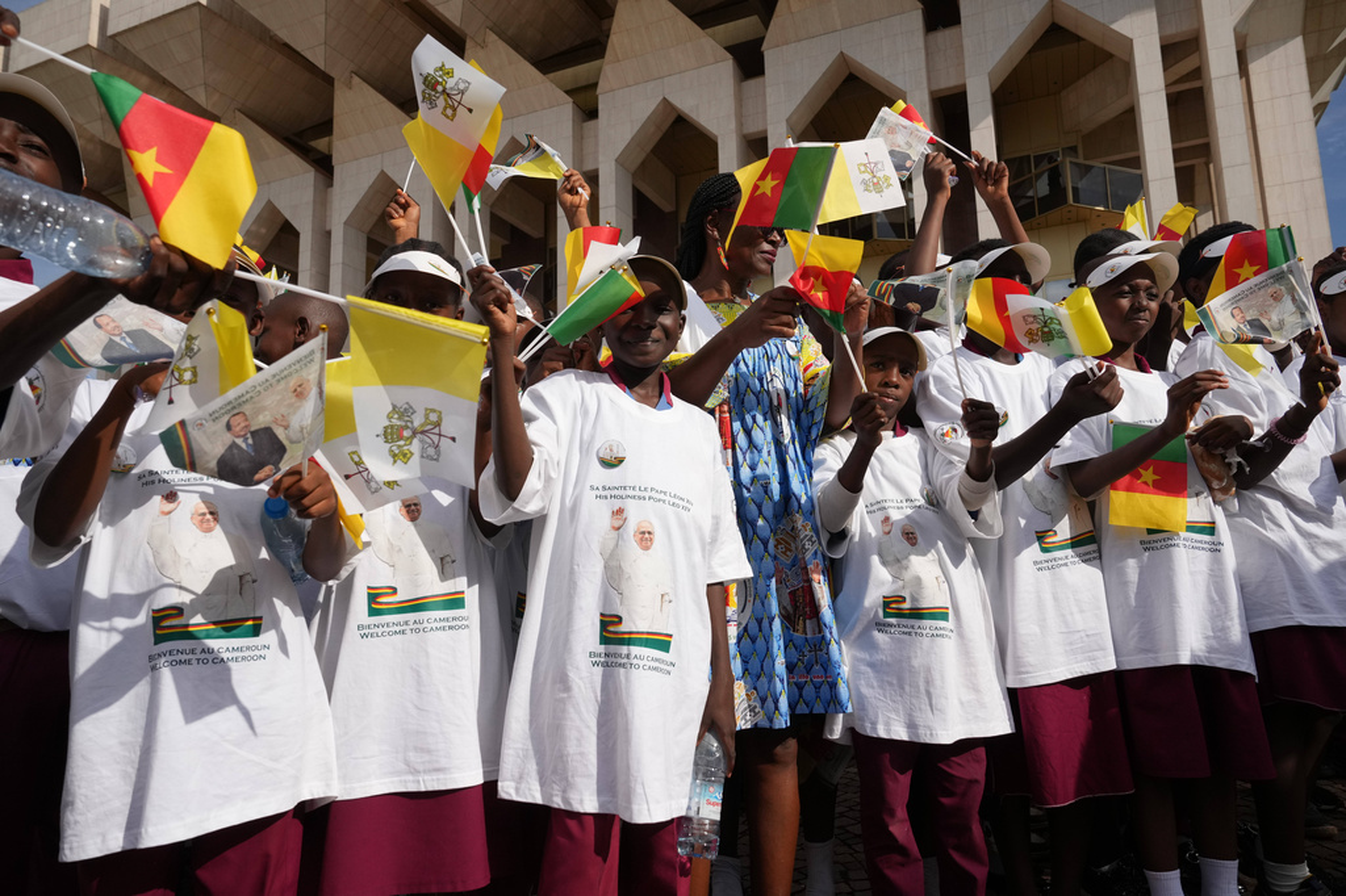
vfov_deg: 53.1
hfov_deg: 73.8
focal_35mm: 24
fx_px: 897
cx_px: 673
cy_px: 448
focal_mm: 24
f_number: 6.3
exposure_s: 1/5000
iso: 800
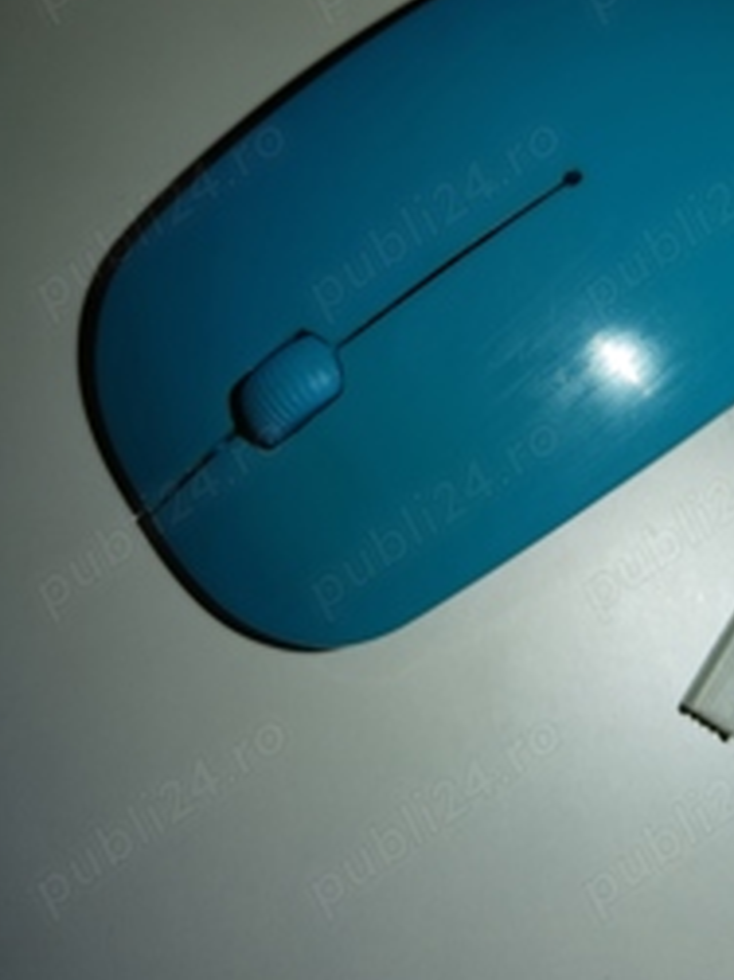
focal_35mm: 43
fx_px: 1217
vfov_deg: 42.9
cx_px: 570
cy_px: 281
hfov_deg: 32.8
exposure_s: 1/223
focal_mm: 4.95
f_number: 1.9
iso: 100
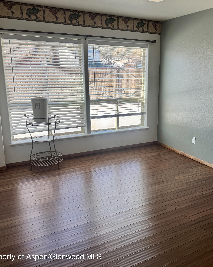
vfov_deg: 55.7
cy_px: 132
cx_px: 143
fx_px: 252
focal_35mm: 32
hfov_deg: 45.1
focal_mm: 6.76
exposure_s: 1/454
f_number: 1.78
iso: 80
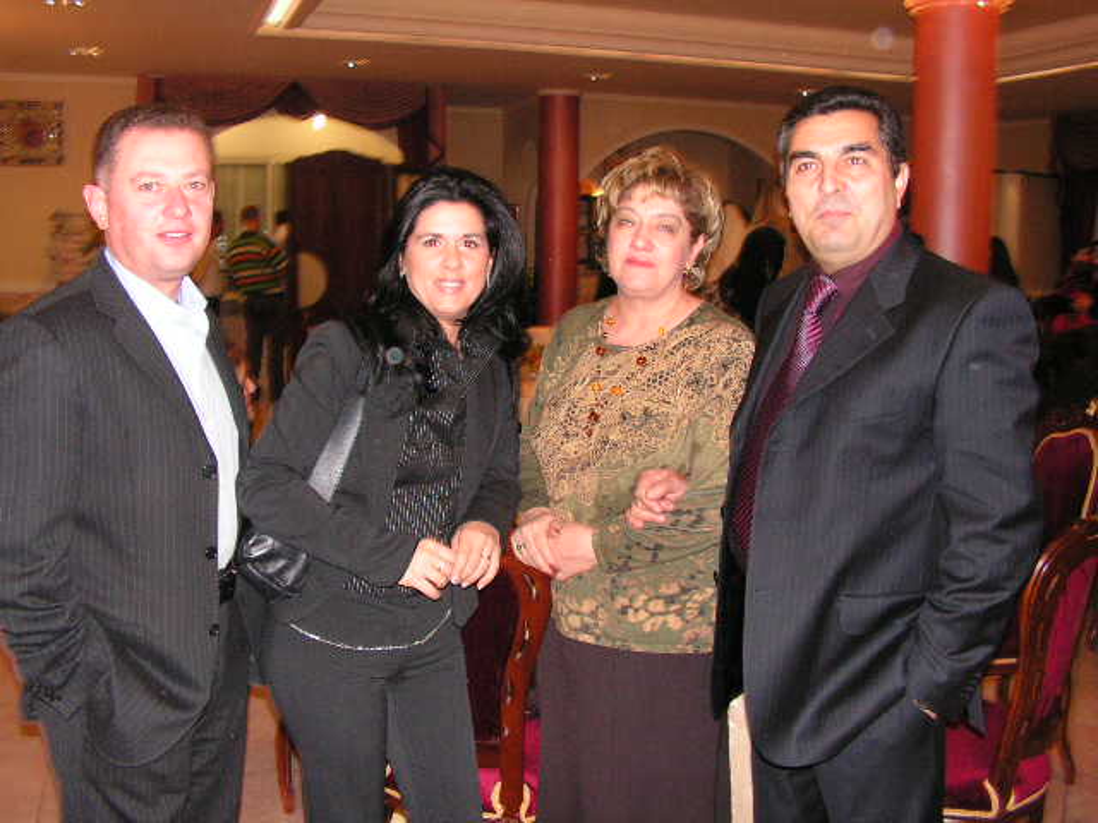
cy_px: 412
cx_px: 549
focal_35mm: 36
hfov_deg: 51.4
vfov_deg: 39.7
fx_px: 1142
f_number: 3.2
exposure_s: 1/40
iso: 200
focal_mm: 6
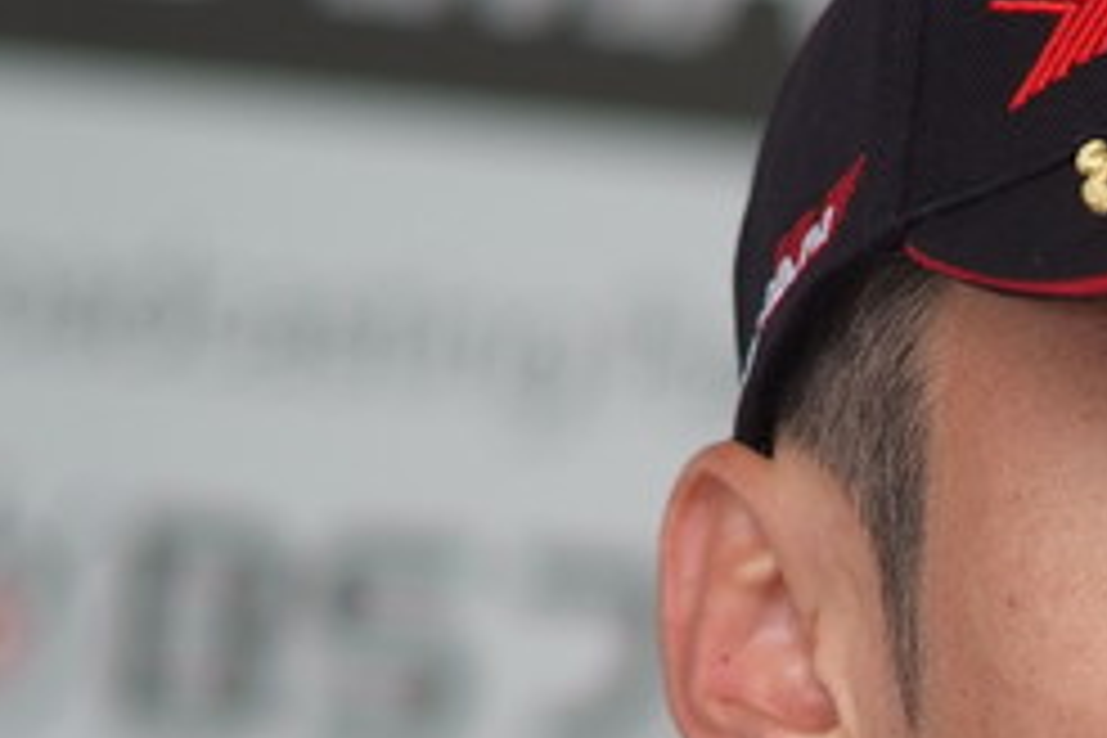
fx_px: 24291
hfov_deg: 2.6
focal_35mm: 790
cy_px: 1004
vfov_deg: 1.7
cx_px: 1611
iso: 400
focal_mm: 180
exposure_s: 1/250
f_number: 2.8
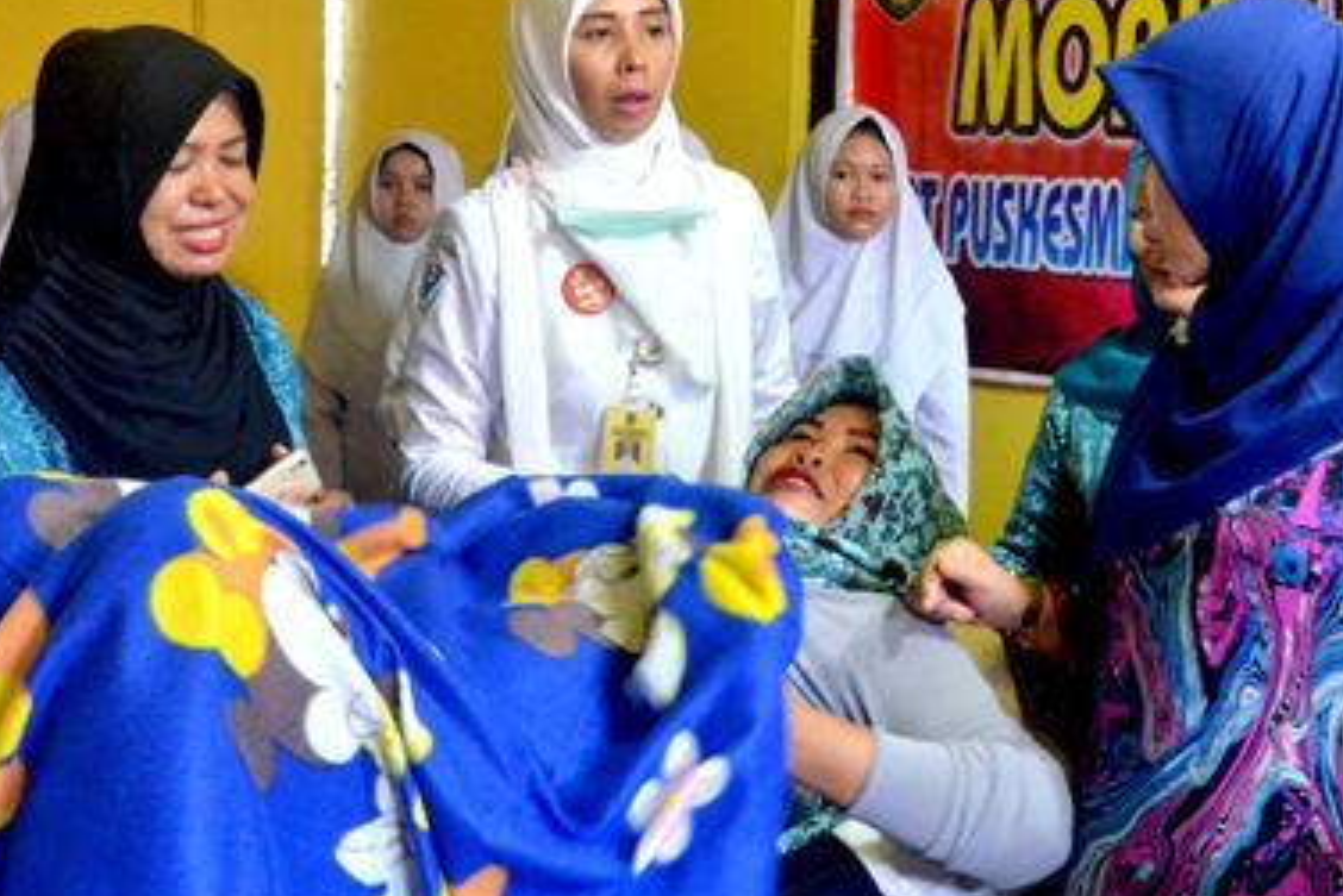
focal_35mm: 45
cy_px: 448
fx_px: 1664
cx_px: 693
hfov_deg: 43.9
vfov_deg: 30.2
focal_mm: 25
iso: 4000
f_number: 6.3
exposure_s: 1/40
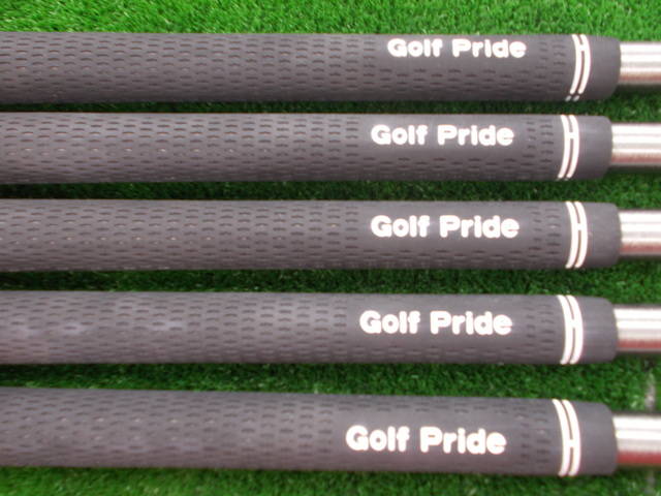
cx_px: 330
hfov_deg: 54.0
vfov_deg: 41.8
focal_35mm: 34
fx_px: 649
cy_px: 248
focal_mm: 6
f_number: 3.6
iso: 200
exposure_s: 1/13
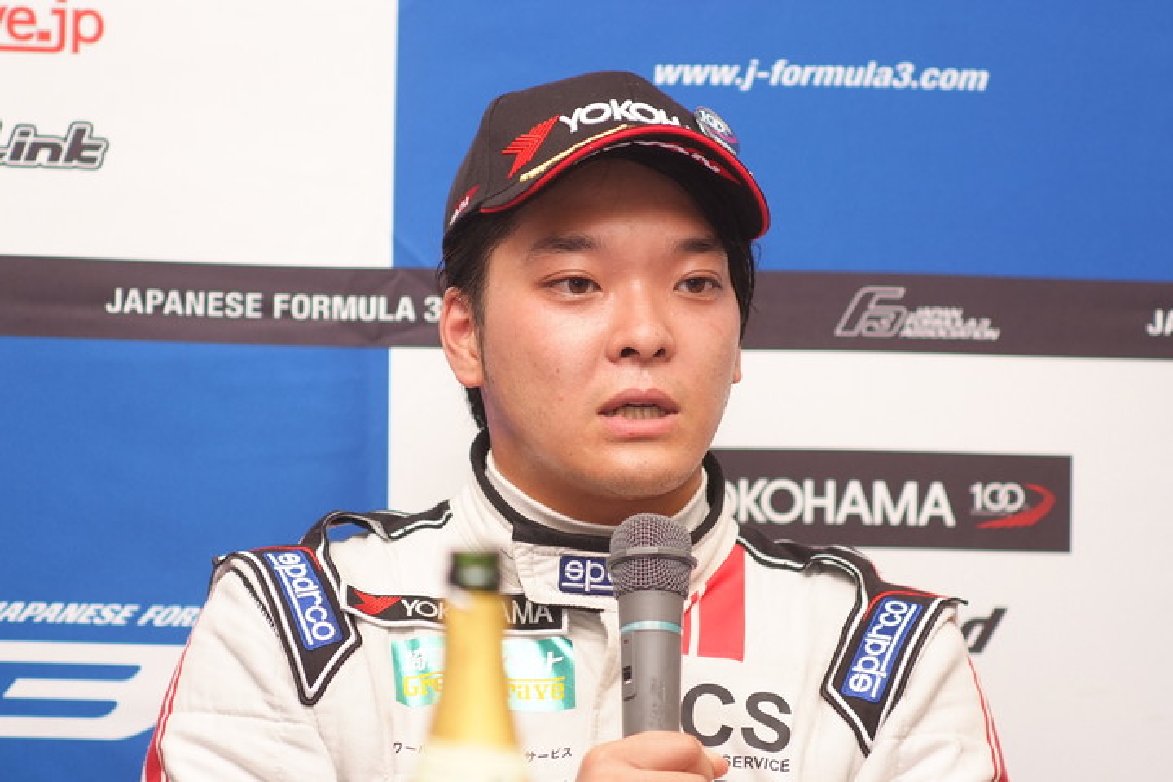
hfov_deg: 7.6
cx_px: 586
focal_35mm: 270
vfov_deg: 5.1
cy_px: 391
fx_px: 8797
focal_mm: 180
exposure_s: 1/250
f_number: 2.8
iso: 400
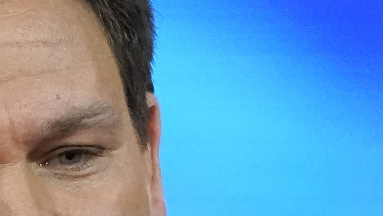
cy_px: 344
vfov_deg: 0.3
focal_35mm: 3515
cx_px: -133
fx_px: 35699
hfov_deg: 0.6
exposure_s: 1/1000
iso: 10000
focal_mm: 559
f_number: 6.3
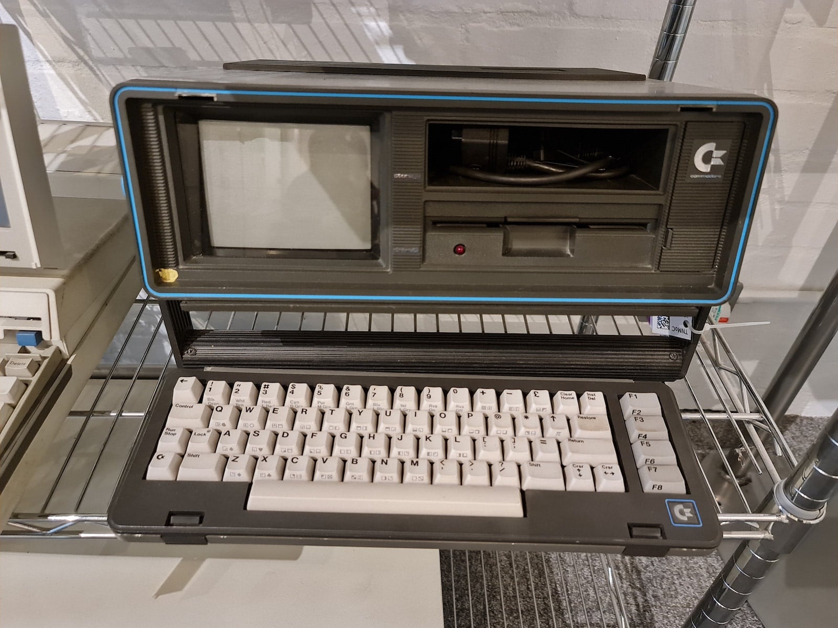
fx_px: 605
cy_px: 314
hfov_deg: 69.4
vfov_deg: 54.9
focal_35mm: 25
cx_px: 419
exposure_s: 1/33
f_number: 1.8
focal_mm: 7
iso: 640
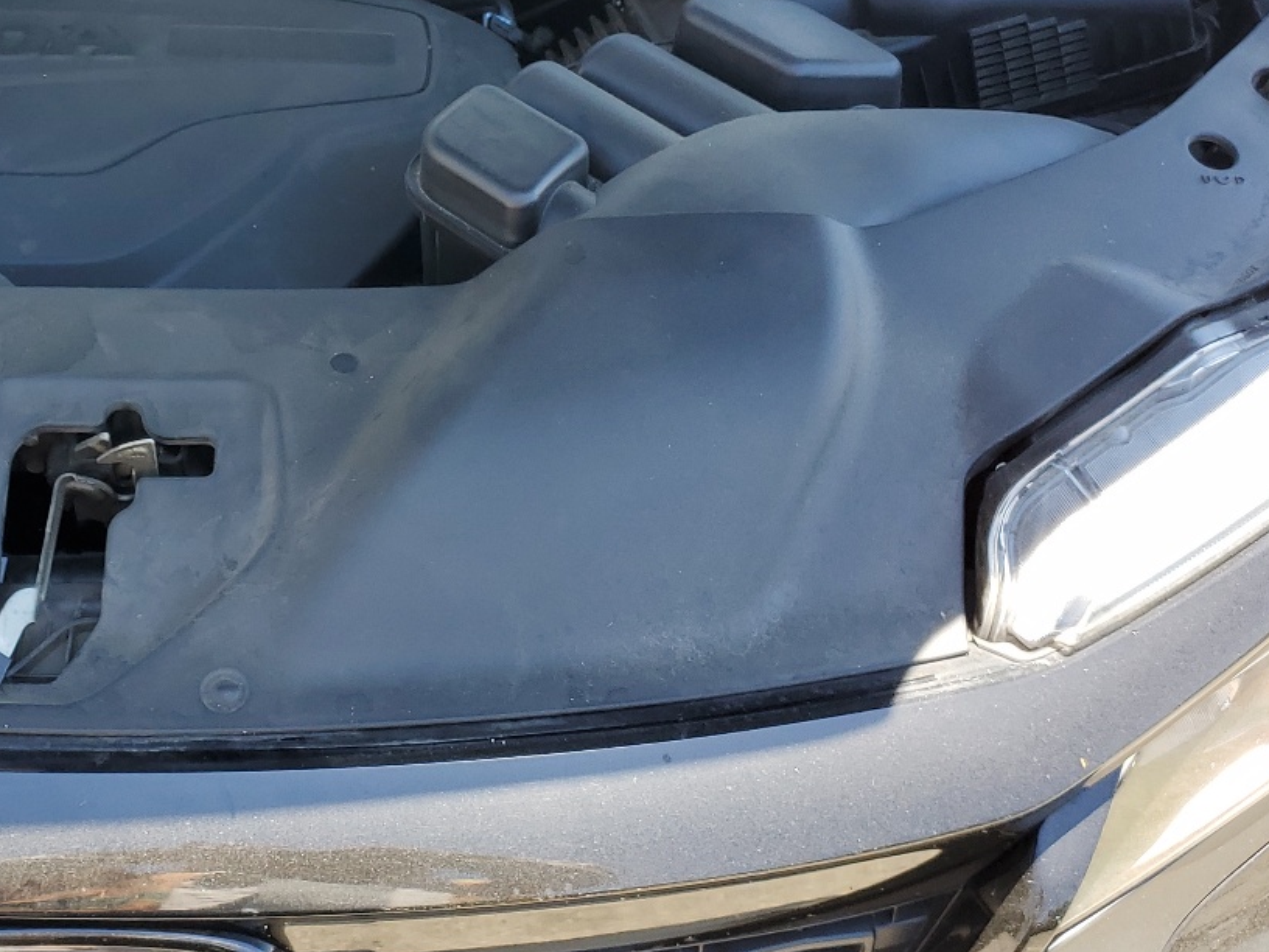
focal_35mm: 51
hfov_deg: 36.2
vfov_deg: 28.1
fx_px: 1870
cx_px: 246
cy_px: 222
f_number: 1.5
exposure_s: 1/312
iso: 50
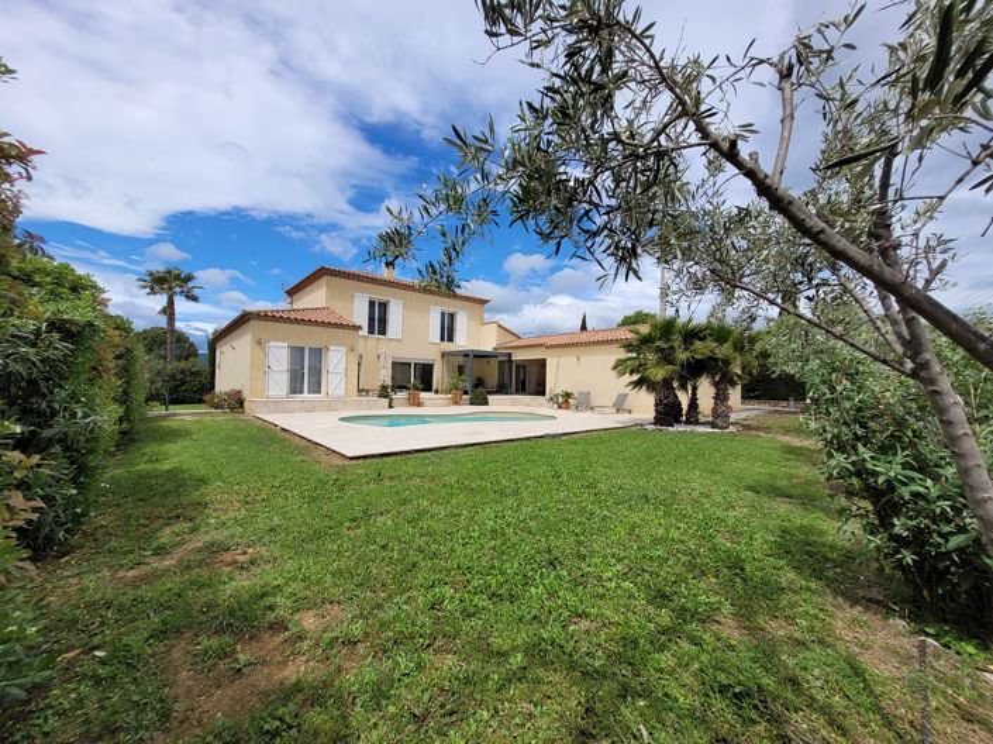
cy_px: 372
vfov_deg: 89.9
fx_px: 373
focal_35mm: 13
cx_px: 496
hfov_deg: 106.2
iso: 40
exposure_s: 1/2289
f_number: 2.2
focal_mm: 1.74
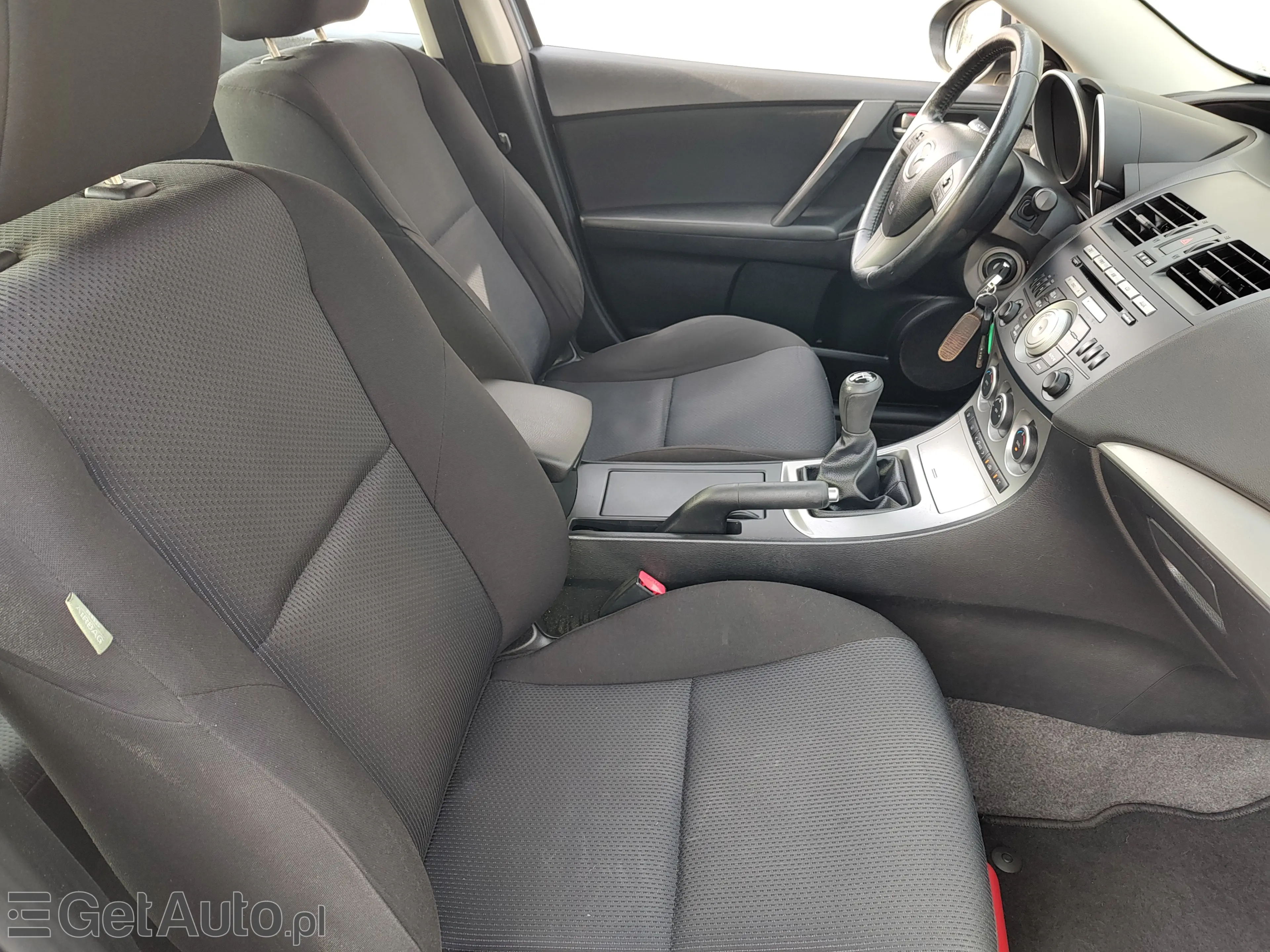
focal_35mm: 23
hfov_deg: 73.9
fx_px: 844
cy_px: 476
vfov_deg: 58.9
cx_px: 635
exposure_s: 1/100
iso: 122
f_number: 1.8
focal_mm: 5.56
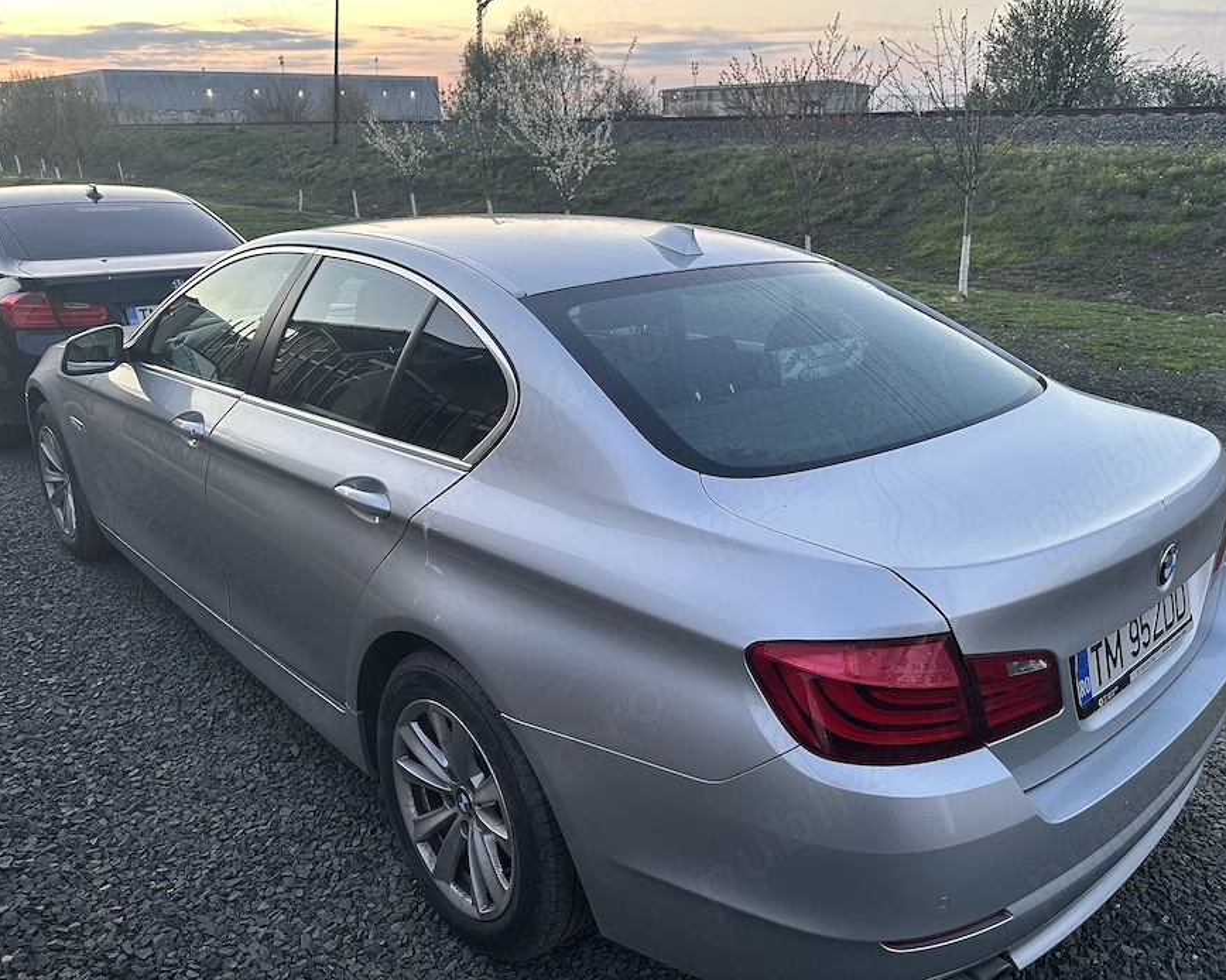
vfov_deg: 53.1
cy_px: 459
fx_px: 979
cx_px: 679
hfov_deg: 63.9
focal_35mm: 27
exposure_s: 1/108
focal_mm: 6.86
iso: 250
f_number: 1.78
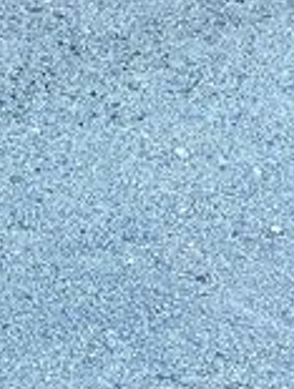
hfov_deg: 13.8
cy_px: -368
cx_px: -98
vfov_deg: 15.5
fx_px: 1162
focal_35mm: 103
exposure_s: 1/2415
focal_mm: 6.76
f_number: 1.78
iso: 80
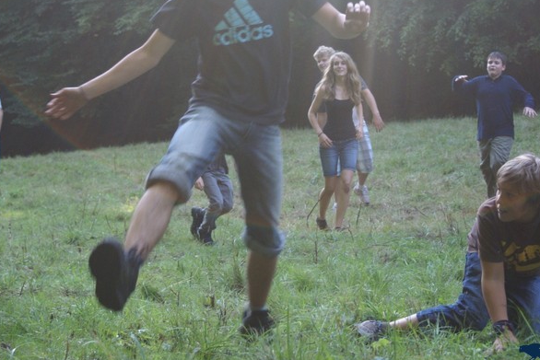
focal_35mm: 82
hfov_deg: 24.8
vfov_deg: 16.7
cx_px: 259
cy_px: 169
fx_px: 1230
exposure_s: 1/160
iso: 500
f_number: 5.6
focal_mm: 50
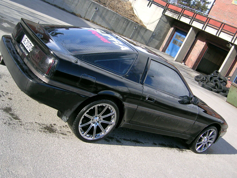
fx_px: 274
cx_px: 118
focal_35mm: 40
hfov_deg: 46.8
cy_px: 89
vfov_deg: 36.0
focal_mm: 6.1
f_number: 2.9
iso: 50
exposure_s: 1/395
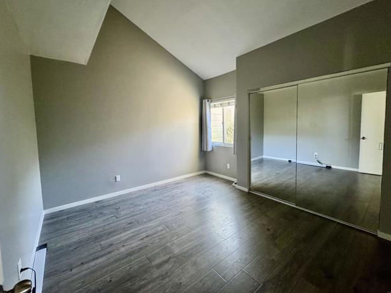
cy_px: 138
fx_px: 169
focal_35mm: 15
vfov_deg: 81.7
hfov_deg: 98.1
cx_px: 191
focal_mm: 2.22
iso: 400
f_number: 2.2
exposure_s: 1/60
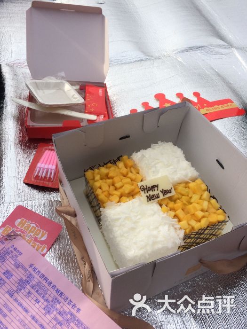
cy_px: 164
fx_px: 276
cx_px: 124
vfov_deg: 61.7
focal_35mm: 29
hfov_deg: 48.2
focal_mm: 4.15
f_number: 2.2
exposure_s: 1/2160
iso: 32
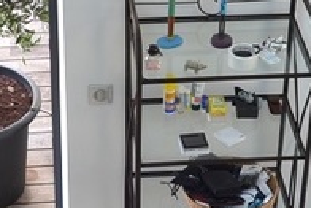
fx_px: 1193
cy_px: 171
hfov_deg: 14.8
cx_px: 121
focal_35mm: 138
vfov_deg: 9.9
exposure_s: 1/8
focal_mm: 18
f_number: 11
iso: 200
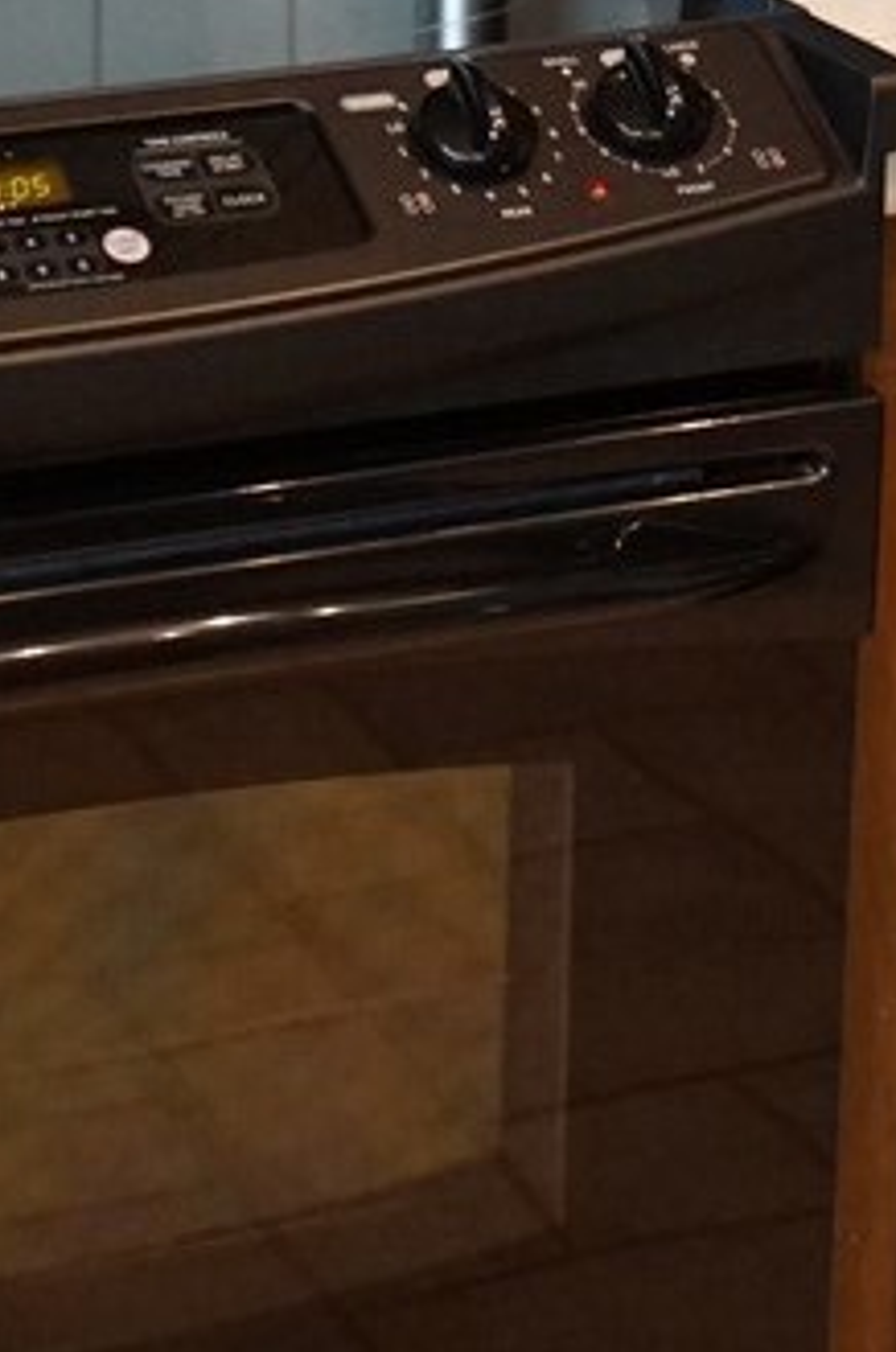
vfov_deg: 16.8
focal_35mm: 119
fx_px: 4461
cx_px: 53
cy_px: -88
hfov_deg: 11.4
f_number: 4.5
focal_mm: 24
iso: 3200
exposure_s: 1/160
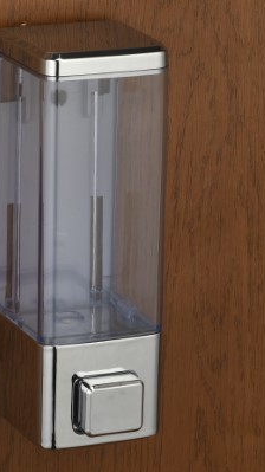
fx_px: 2502
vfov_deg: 10.8
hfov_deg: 6.1
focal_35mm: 200
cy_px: 232
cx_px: 80
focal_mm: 85
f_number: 16
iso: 100
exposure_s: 1/30
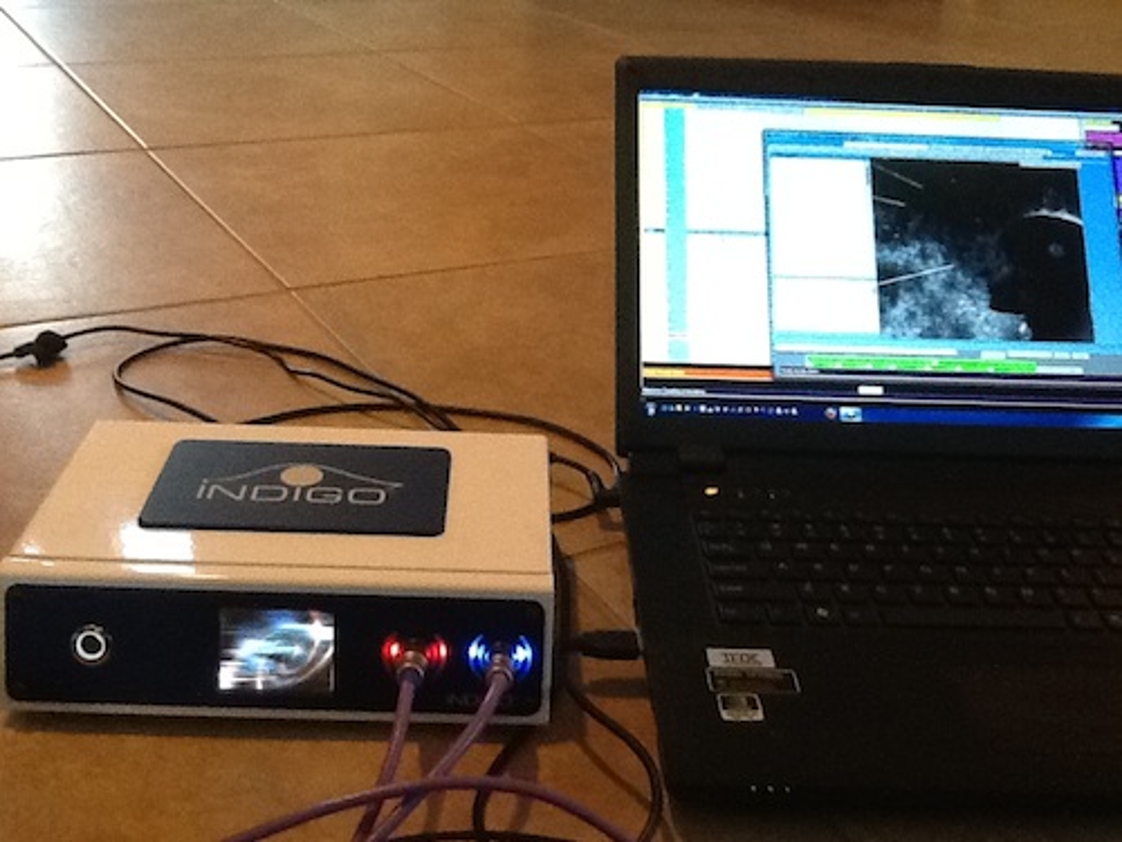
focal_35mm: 44
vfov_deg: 32.9
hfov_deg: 42.9
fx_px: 1426
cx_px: 561
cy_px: 421
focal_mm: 2.03
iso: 320
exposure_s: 1/30
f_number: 2.4
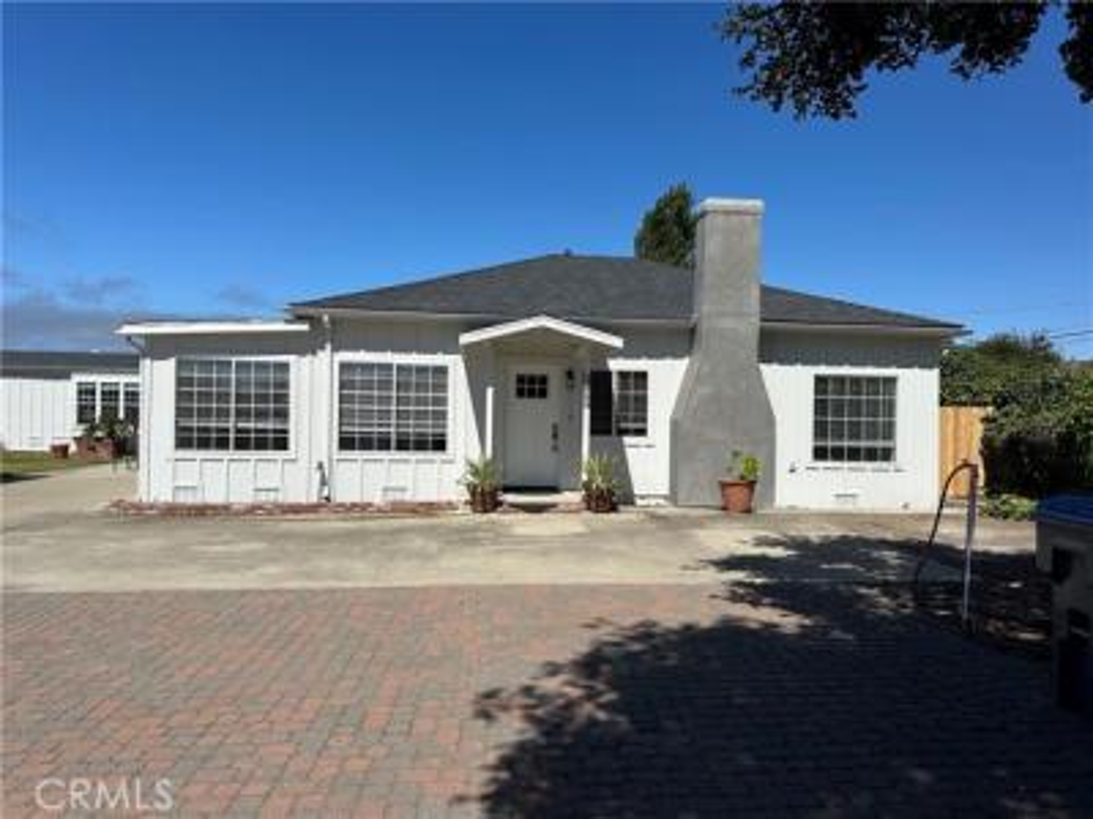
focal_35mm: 24
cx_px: 546
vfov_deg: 56.8
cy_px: 410
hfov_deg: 71.6
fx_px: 758
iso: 80
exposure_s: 1/8197
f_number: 1.78
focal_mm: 6.86
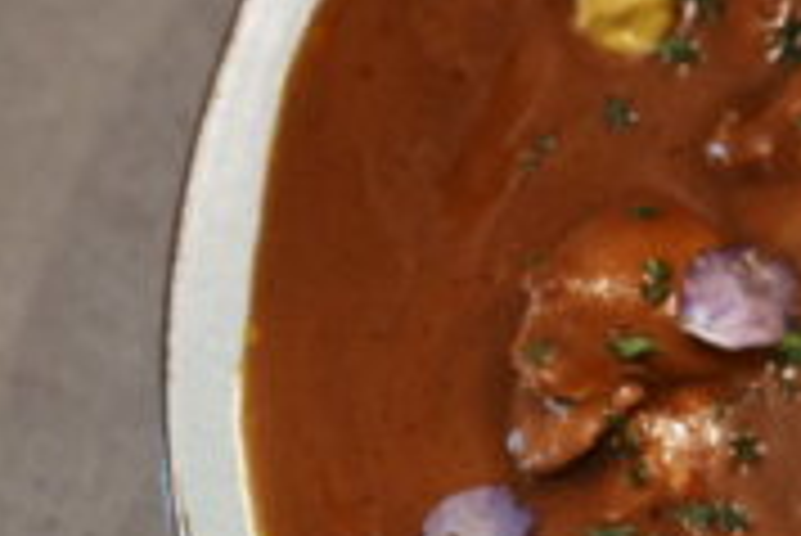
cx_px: 1580
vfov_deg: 13.2
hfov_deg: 15.7
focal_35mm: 104
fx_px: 2316
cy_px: 178
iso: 500
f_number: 2.8
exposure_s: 1/30
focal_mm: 24
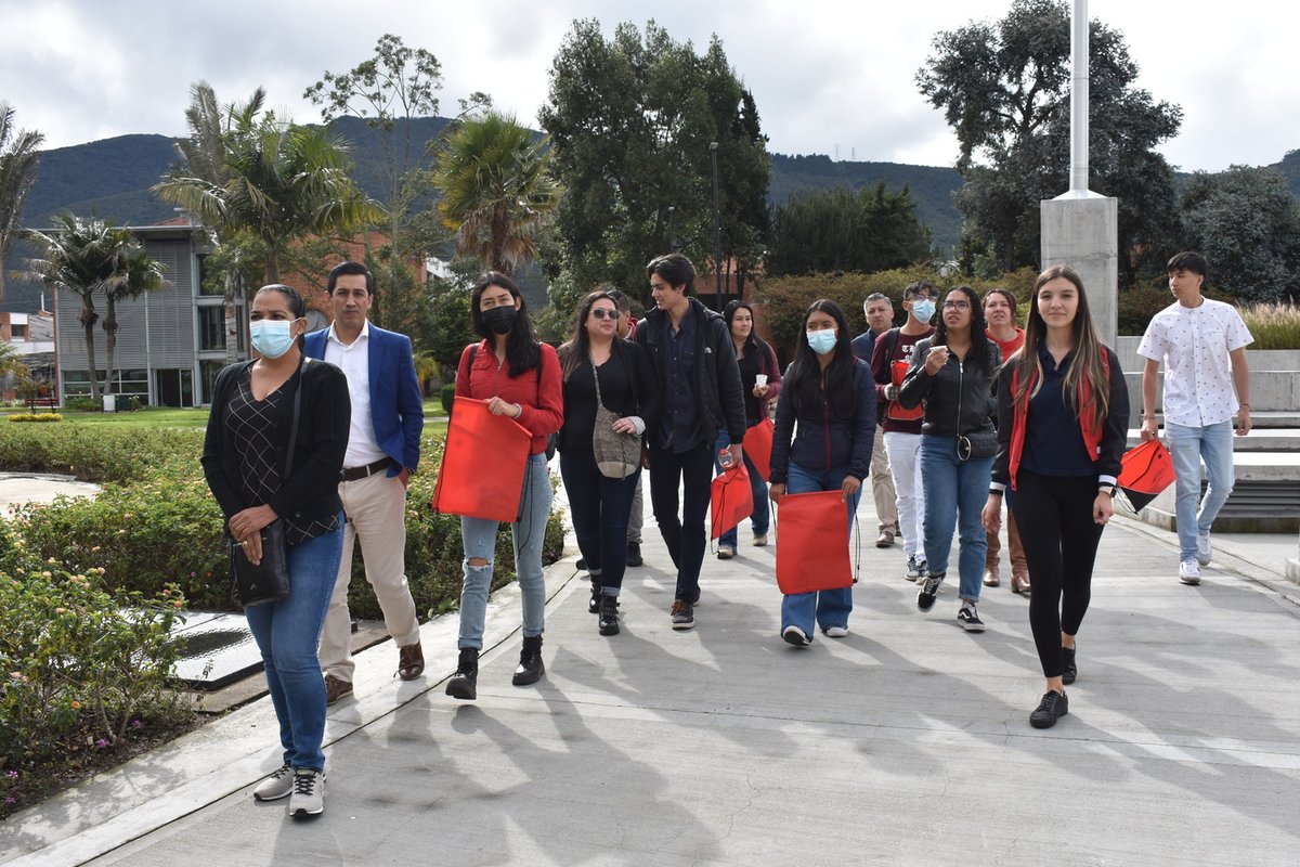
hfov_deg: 53.1
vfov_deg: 36.9
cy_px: 434
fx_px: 1300
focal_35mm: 36
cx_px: 650
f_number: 8
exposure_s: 1/500
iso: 320
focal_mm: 24
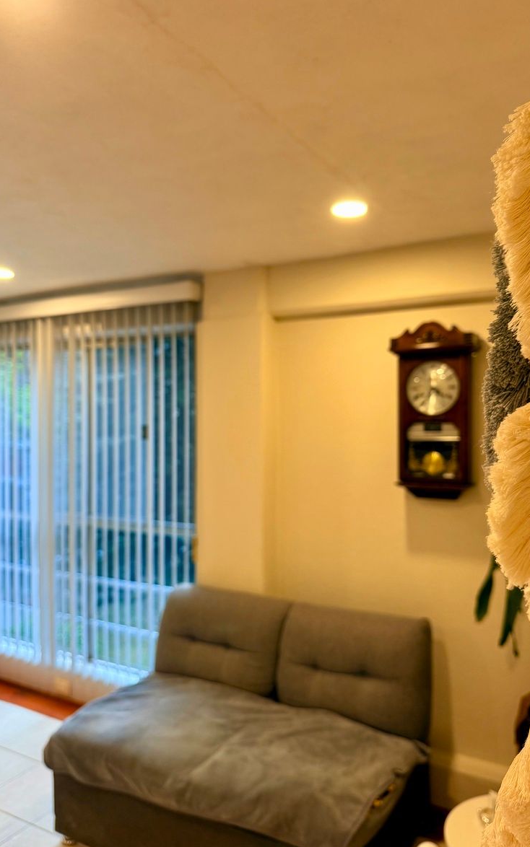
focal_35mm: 26
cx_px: 288
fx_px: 601
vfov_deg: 70.4
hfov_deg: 47.6
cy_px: 420
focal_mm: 6.76
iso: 200
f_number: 1.78
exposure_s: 1/120
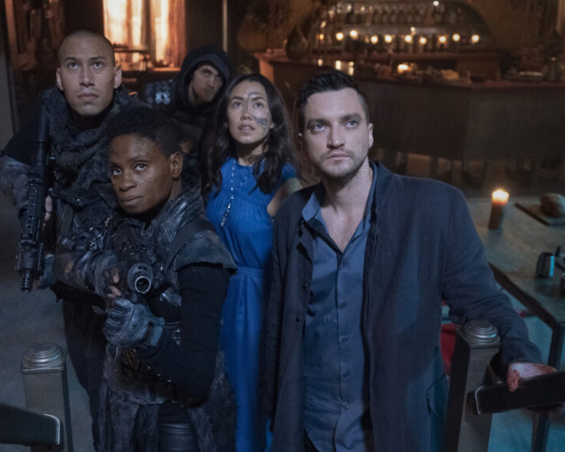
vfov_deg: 36.5
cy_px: 231
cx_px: 249
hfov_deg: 44.7
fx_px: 686
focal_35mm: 41
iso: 16000
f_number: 4
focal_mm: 35
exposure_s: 1/50
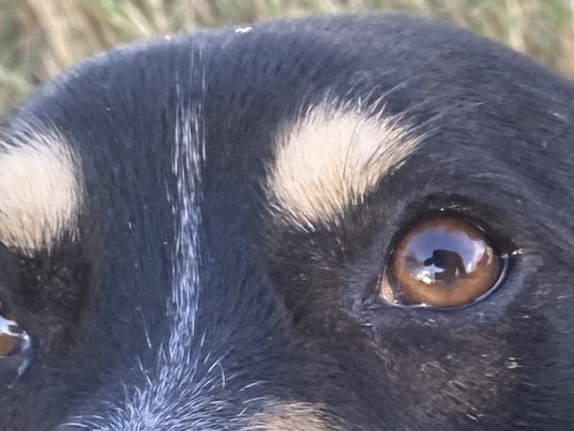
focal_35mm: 154
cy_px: 671
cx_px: 881
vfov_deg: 9.3
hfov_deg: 12.2
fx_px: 2554
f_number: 1.8
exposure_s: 1/122
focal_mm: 4.25
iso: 50
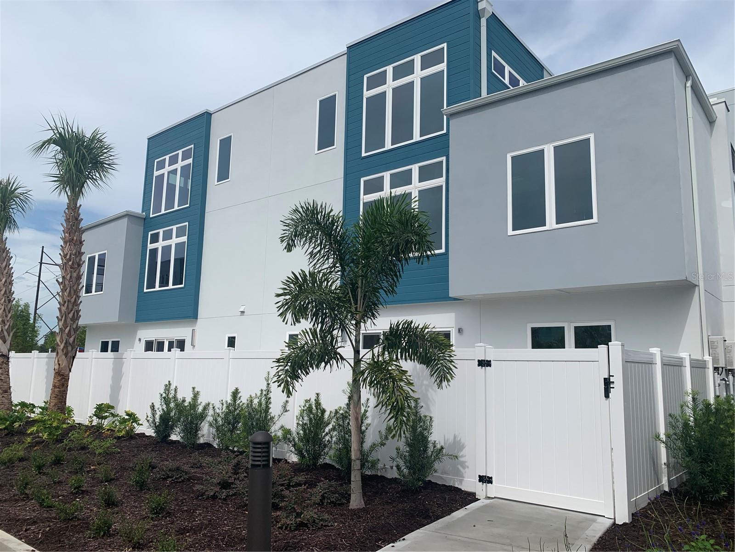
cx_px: 368
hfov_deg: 67.3
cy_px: 276
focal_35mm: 26
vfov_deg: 53.1
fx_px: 552
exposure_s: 1/3650
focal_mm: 4.25
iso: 25
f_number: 1.8
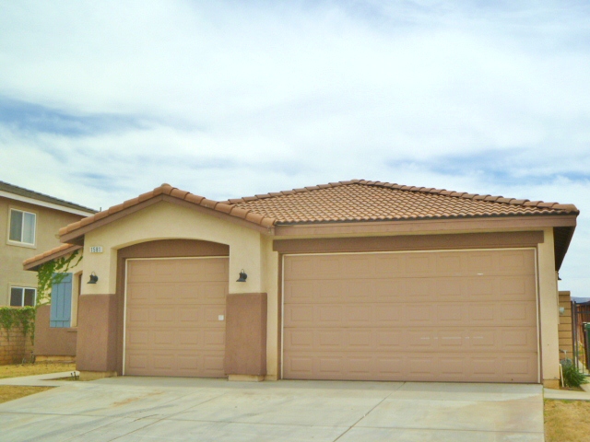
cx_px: 295
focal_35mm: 44
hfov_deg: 42.9
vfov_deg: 32.9
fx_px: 750
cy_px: 221
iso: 80
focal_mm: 7.9
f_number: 11
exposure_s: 1/125
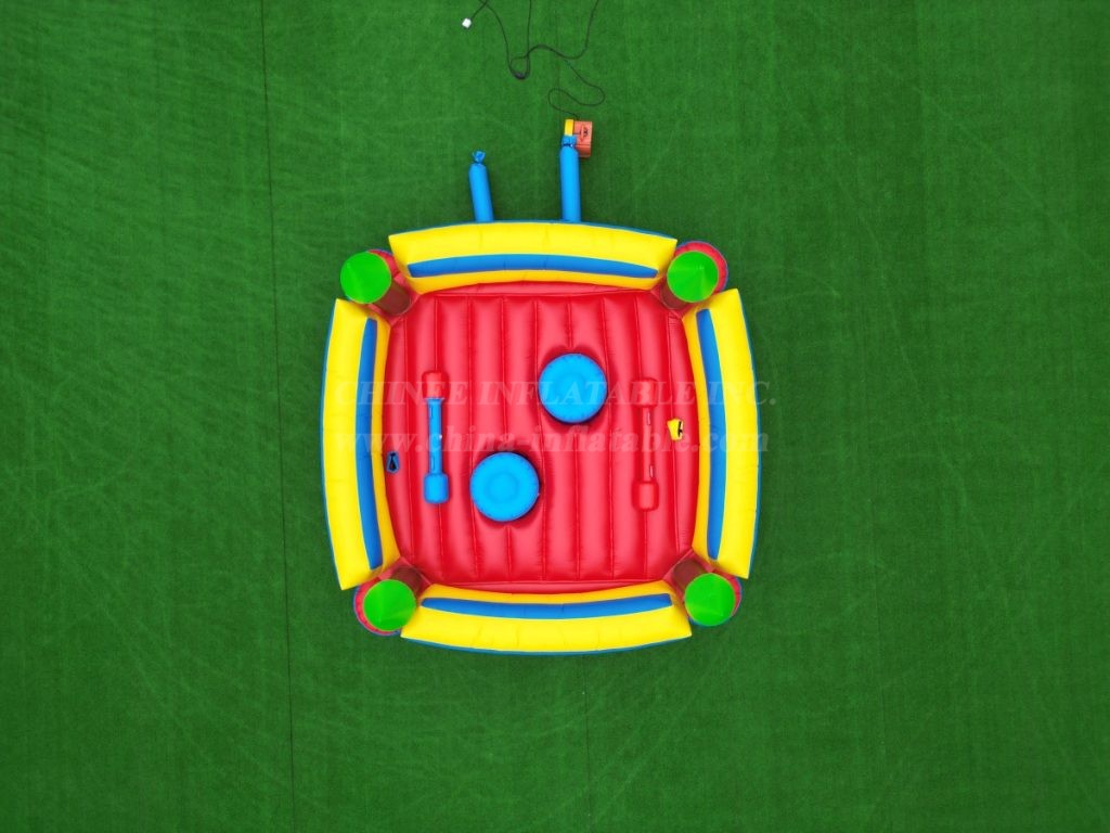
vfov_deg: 56.8
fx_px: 770
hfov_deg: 71.6
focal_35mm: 24
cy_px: 416
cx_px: 555
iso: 100
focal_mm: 6.72
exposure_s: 1/640
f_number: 1.7
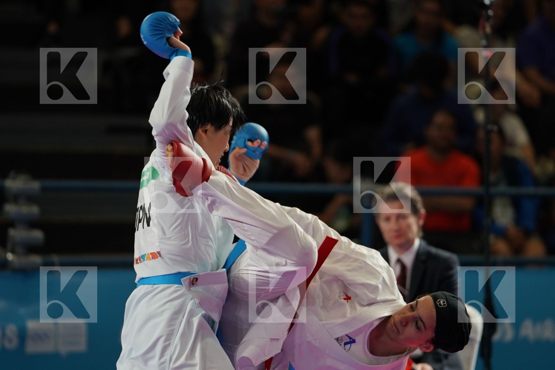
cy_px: 185
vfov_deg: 4.6
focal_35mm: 297
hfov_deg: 6.9
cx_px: 278
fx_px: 4578
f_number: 2.8
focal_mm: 198
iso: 800
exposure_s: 1/1000
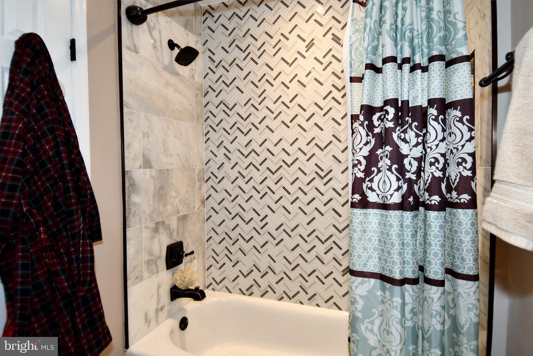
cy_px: 178
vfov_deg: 67.4
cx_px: 266
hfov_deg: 90.0
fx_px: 266
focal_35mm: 18
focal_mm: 12
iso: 560
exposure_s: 1/60
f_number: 4
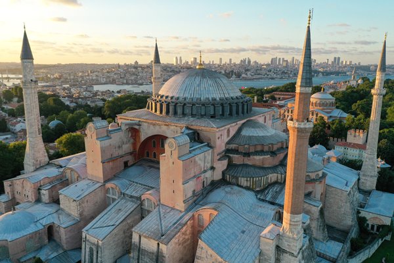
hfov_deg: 65.5
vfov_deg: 46.4
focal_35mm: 28
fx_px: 306
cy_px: 132
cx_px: 197
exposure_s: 1/240
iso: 200
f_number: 4.5
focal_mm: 10.26
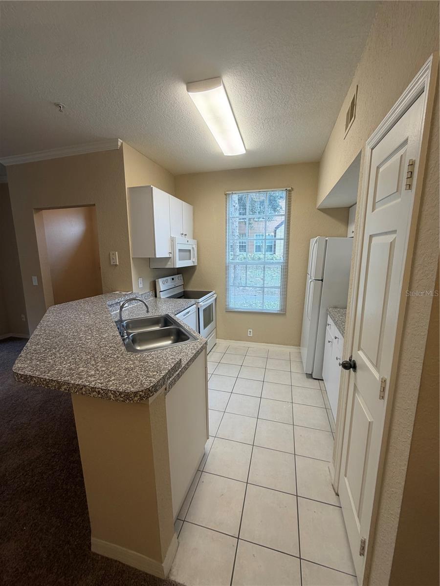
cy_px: 293
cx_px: 220
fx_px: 237
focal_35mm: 14
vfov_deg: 102.1
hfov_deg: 85.7
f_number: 2.2
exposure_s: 1/120
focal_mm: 2.22
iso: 125
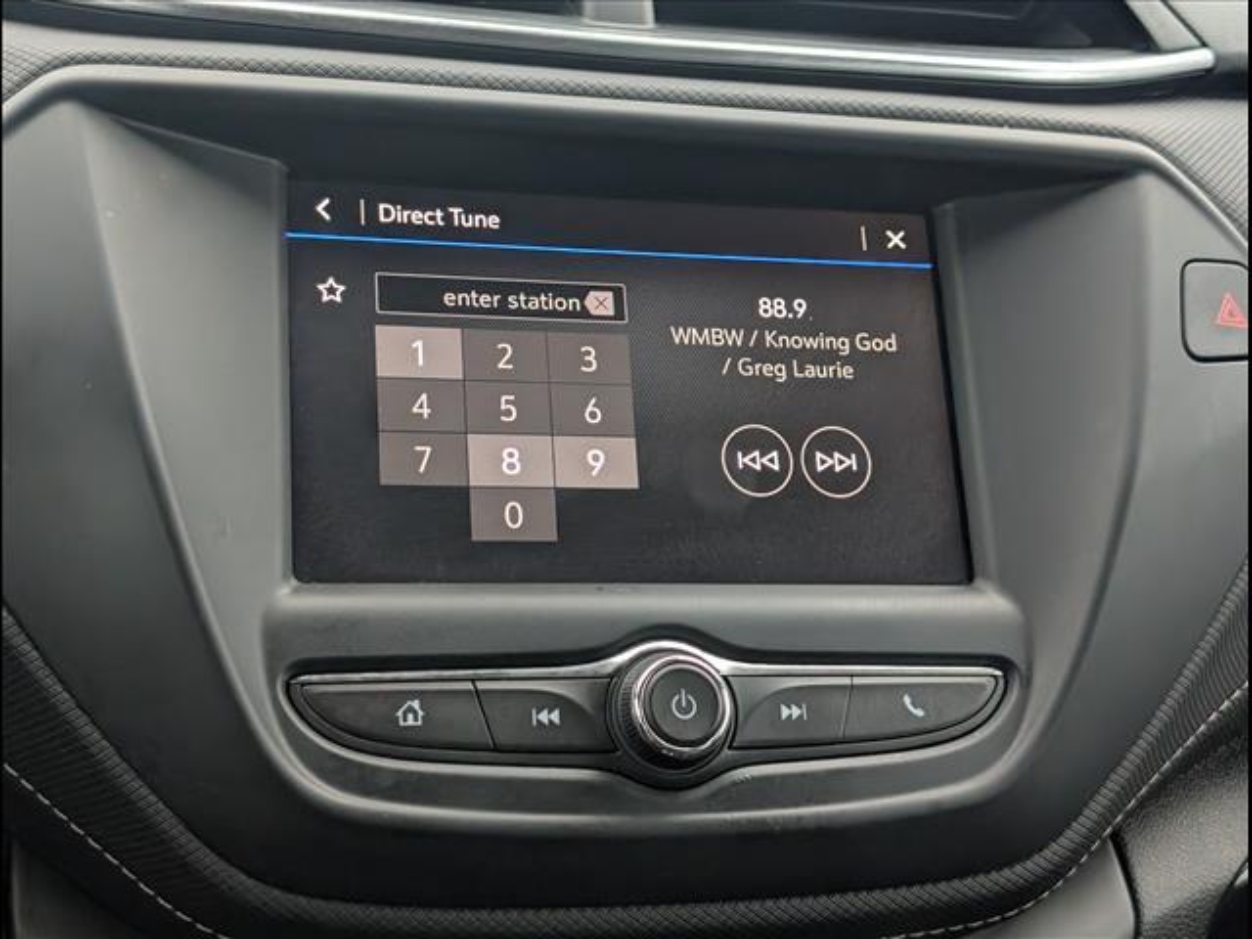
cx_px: 626
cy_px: 470
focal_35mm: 49
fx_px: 1772
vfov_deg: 29.7
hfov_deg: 38.9
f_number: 1.68
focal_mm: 6.9
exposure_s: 1/303
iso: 613
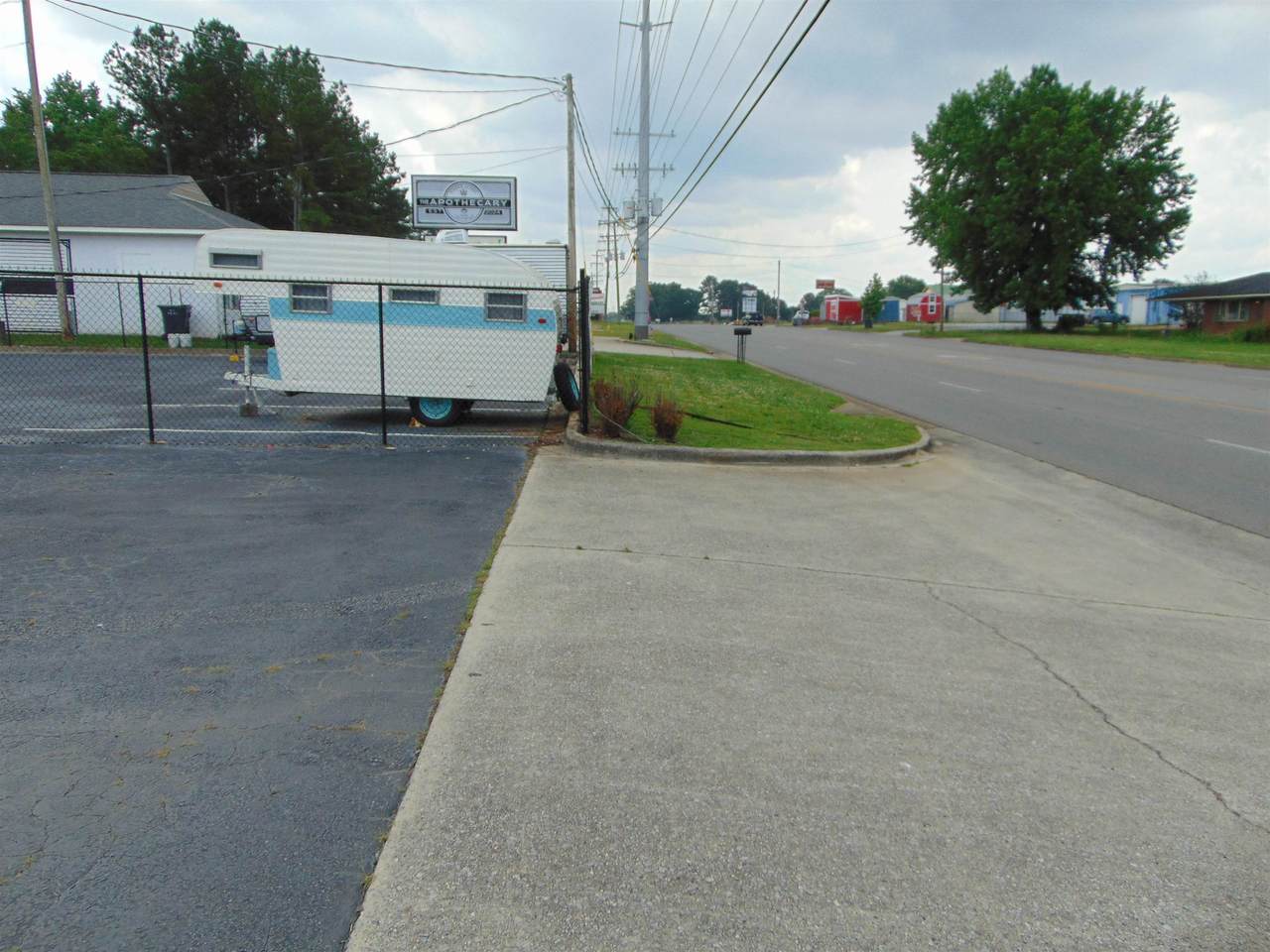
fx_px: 917
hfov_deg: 69.4
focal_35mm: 25
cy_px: 476
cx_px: 635
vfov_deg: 54.9
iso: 80
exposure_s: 1/640
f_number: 3
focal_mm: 4.5
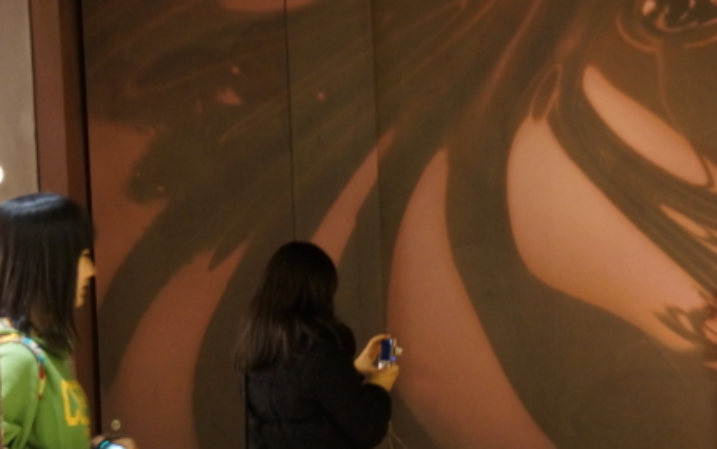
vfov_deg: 12.1
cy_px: 378
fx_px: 2111
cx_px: 605
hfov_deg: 19.0
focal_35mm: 108
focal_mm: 38
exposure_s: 1/10
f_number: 4.5
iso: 1600
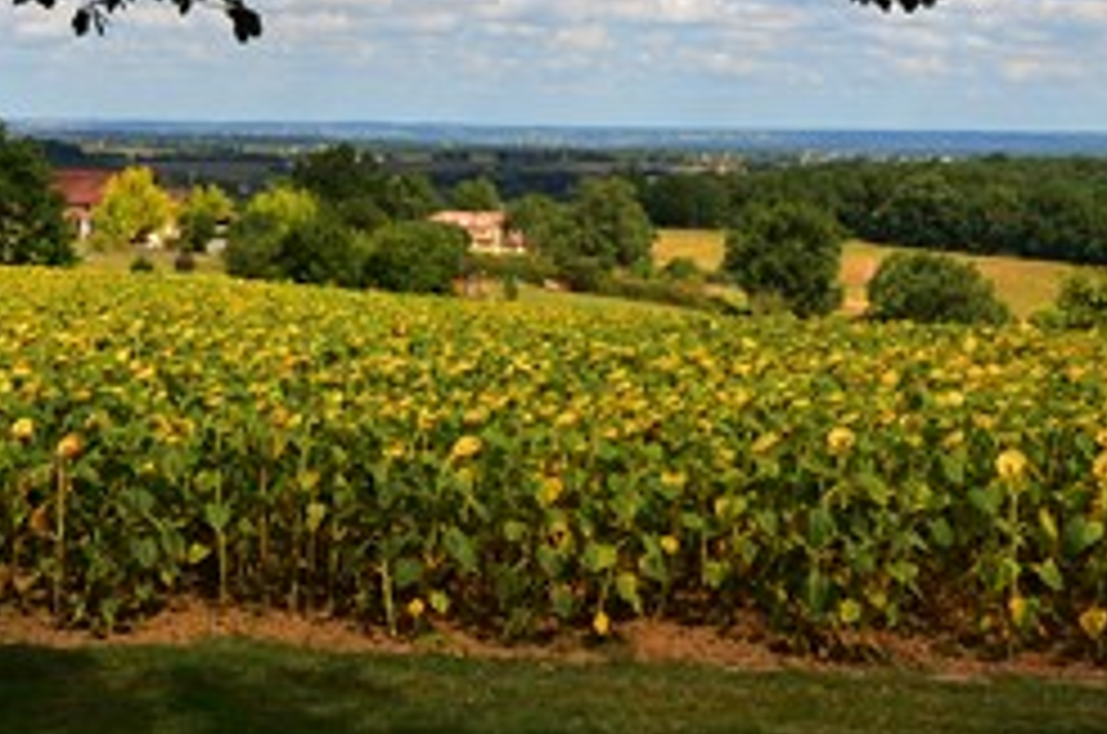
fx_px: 2056
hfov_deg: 30.1
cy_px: 227
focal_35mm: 67
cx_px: 580
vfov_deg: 20.1
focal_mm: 22
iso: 125
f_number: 11
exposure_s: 1/125
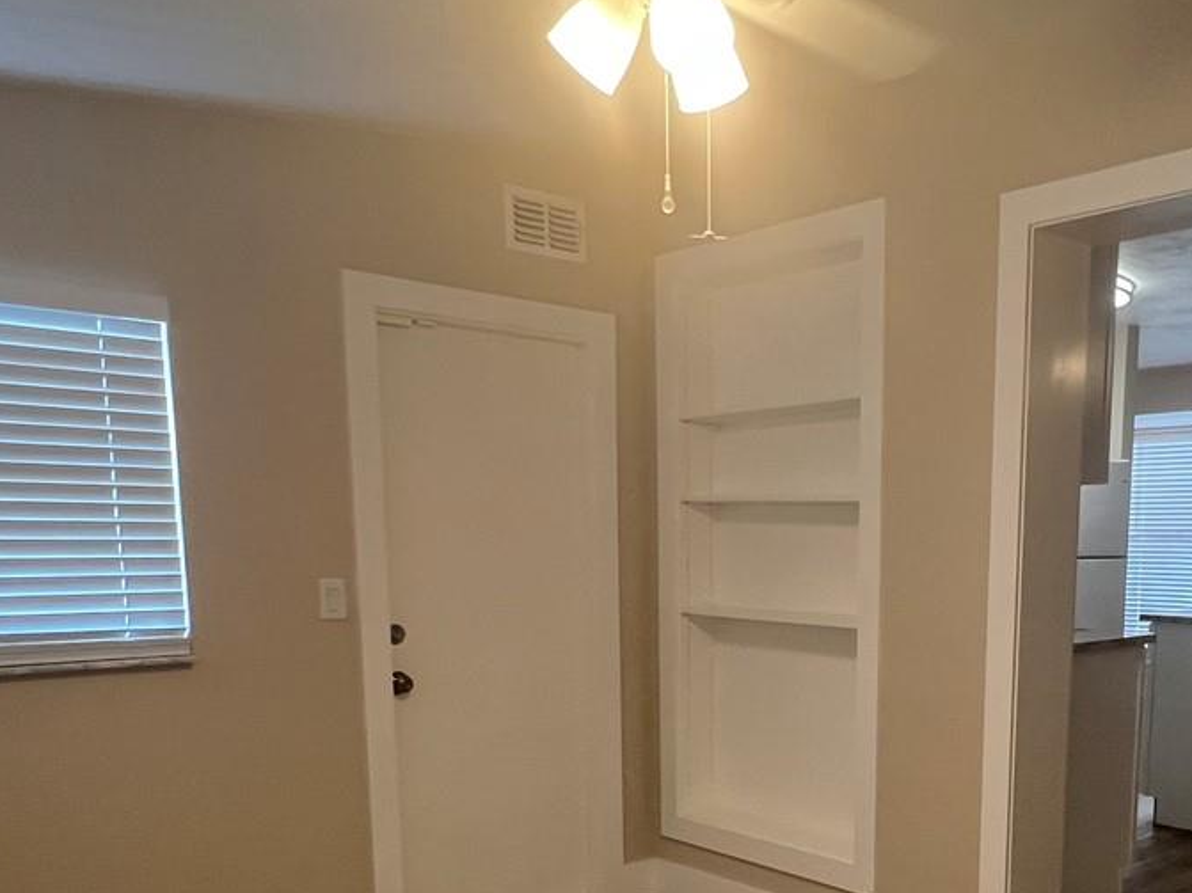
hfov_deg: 56.5
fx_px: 1067
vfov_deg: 43.3
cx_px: 835
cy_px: 714
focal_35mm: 31
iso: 200
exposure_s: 1/120
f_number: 1.8
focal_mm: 1.57
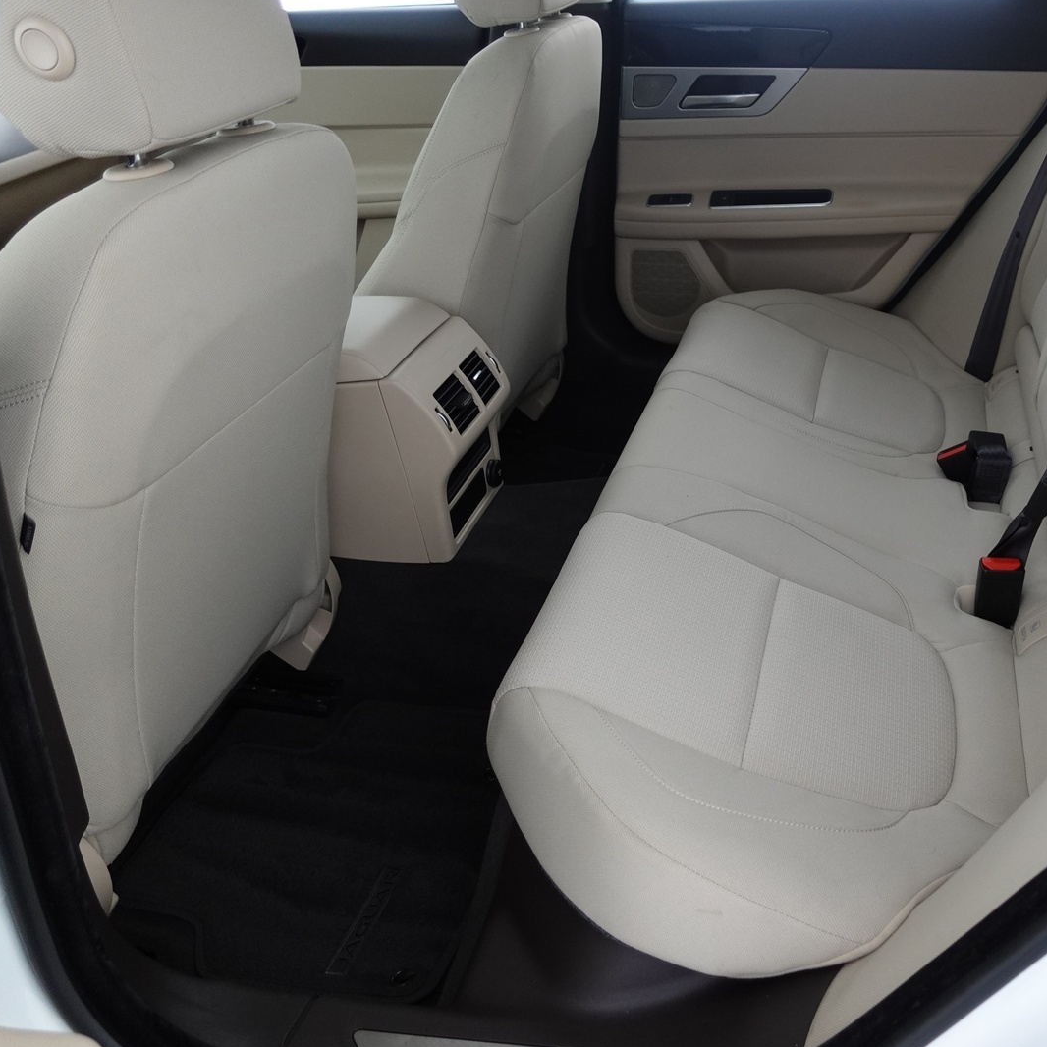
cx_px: 775
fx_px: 1061
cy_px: 527
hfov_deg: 50.5
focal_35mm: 31
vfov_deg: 52.5
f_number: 1.8
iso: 500
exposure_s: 1/30
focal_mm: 9.4
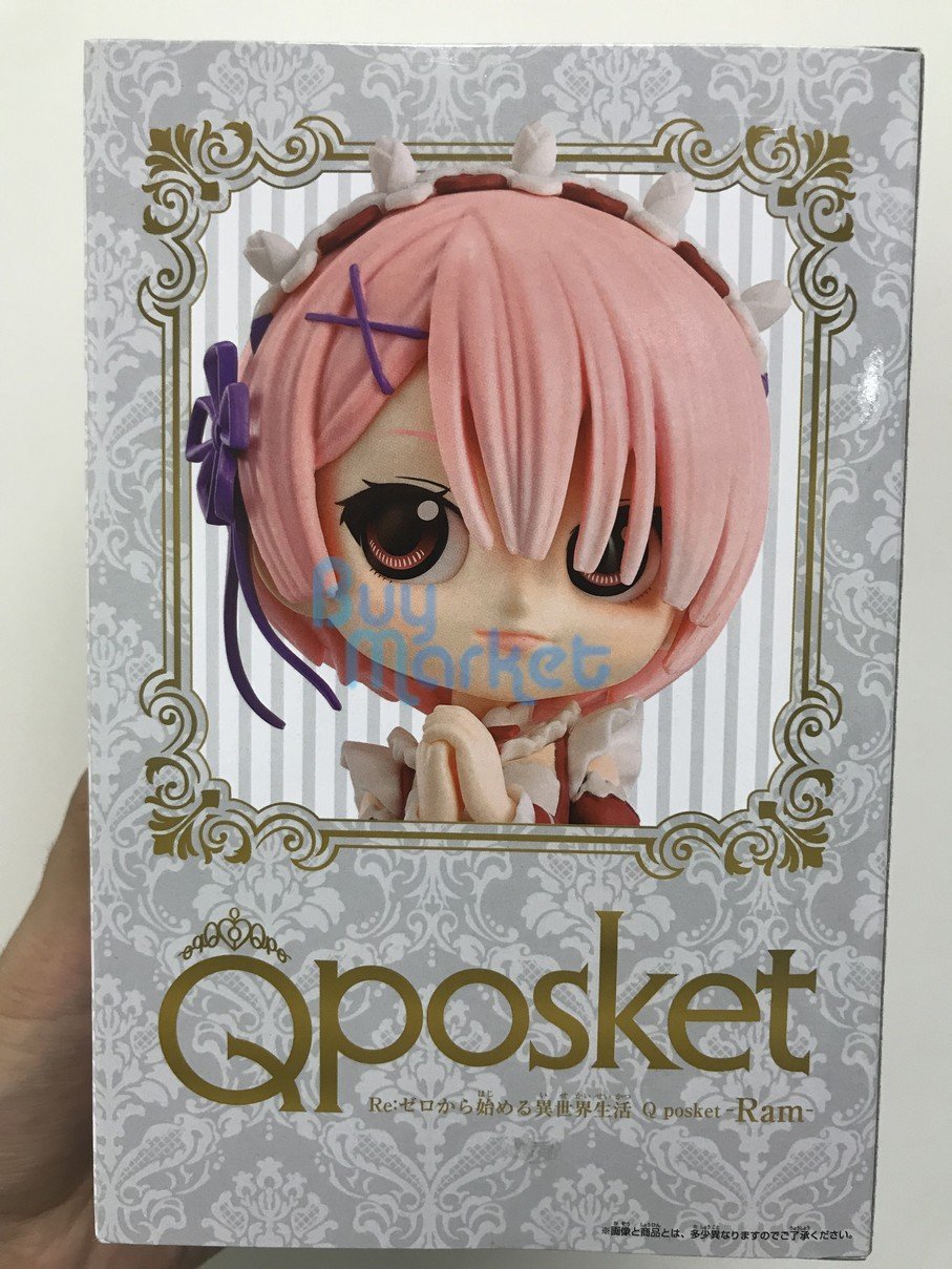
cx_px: 476
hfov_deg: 49.8
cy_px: 634
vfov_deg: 63.4
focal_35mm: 28
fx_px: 1027
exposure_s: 1/33
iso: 25
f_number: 1.8
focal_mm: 3.99
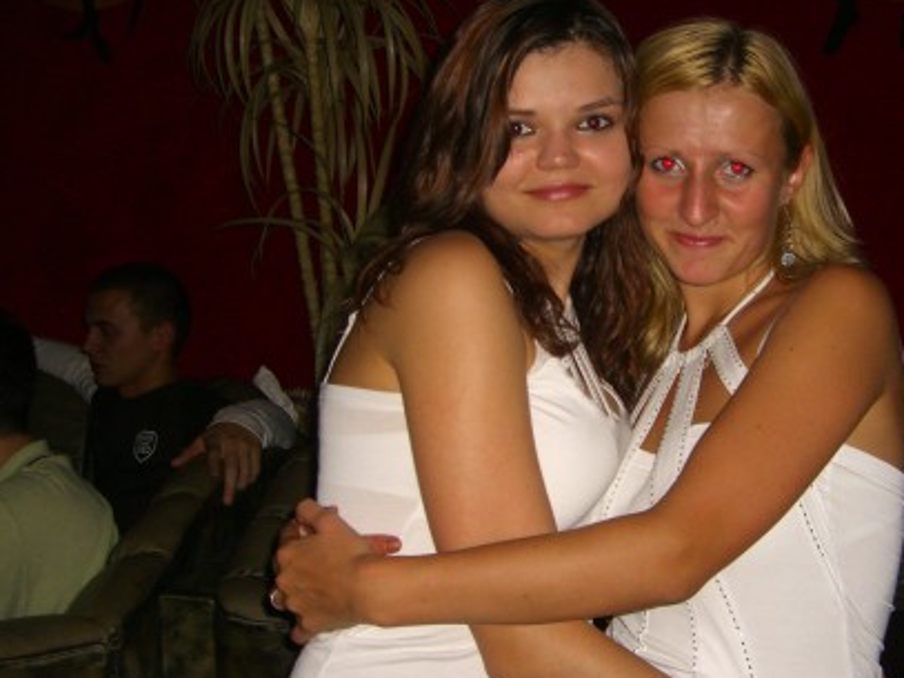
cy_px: 336
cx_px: 624
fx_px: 1462
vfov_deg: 26.1
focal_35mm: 56
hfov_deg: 34.0
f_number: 2.8
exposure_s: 1/60
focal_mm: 7.9
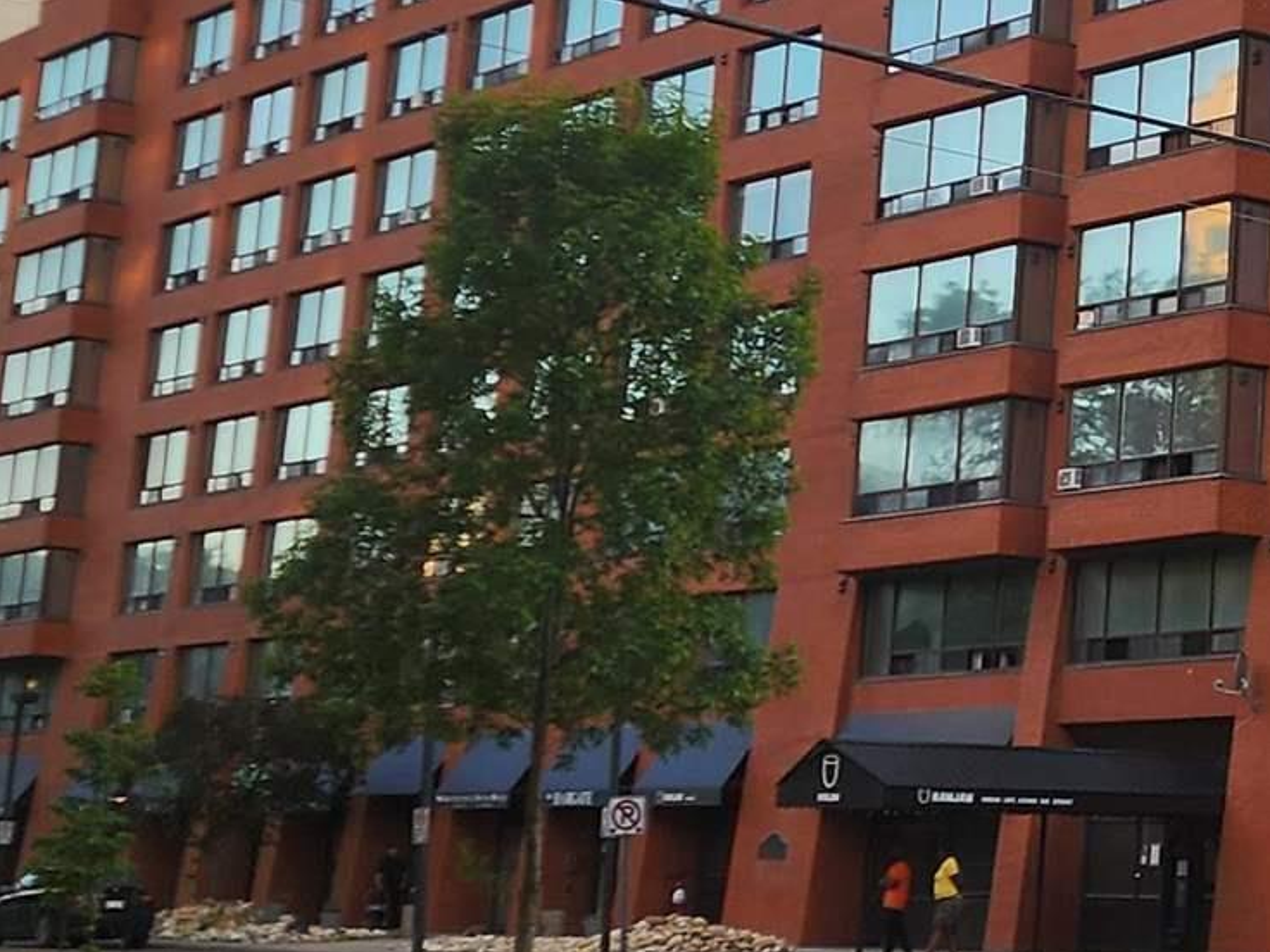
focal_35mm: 96
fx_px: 3522
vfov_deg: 15.2
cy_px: 79
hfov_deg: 19.6
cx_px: 1405
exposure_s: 1/180
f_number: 1.8
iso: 20
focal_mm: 6.4
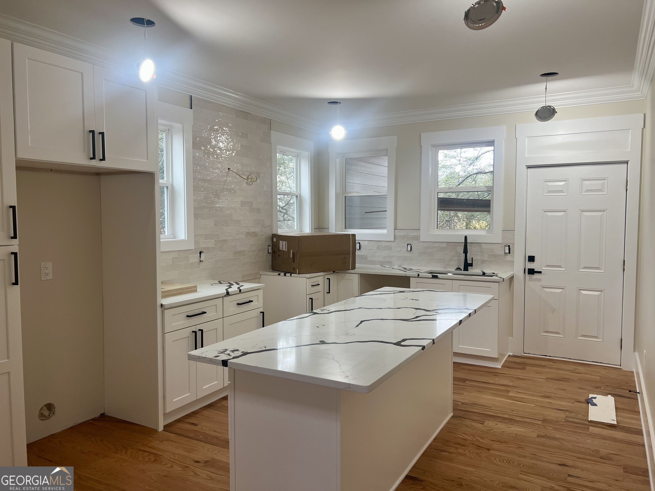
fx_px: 492
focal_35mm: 26
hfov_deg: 67.3
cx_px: 328
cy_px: 246
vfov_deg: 53.1
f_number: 1.5
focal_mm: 5.7
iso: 64
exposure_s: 1/121
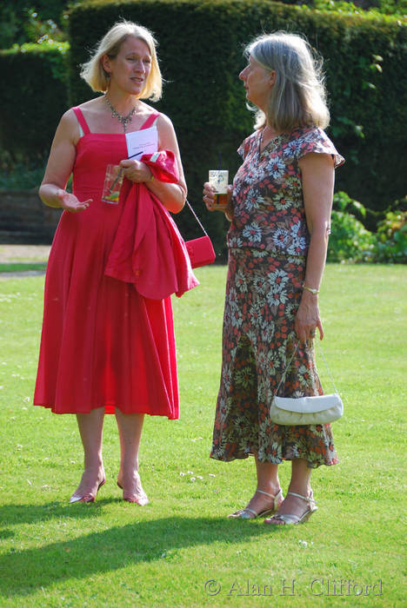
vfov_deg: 10.5
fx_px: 3300
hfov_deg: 7.1
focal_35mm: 195
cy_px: 304
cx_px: 204
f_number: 5.6
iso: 100
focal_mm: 130
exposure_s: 1/160
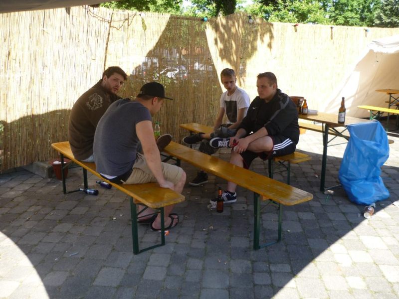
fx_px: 380
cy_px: 150
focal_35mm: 33
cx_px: 200
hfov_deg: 55.4
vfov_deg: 42.9
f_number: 2.8
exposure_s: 1/320
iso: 100
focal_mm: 5.5
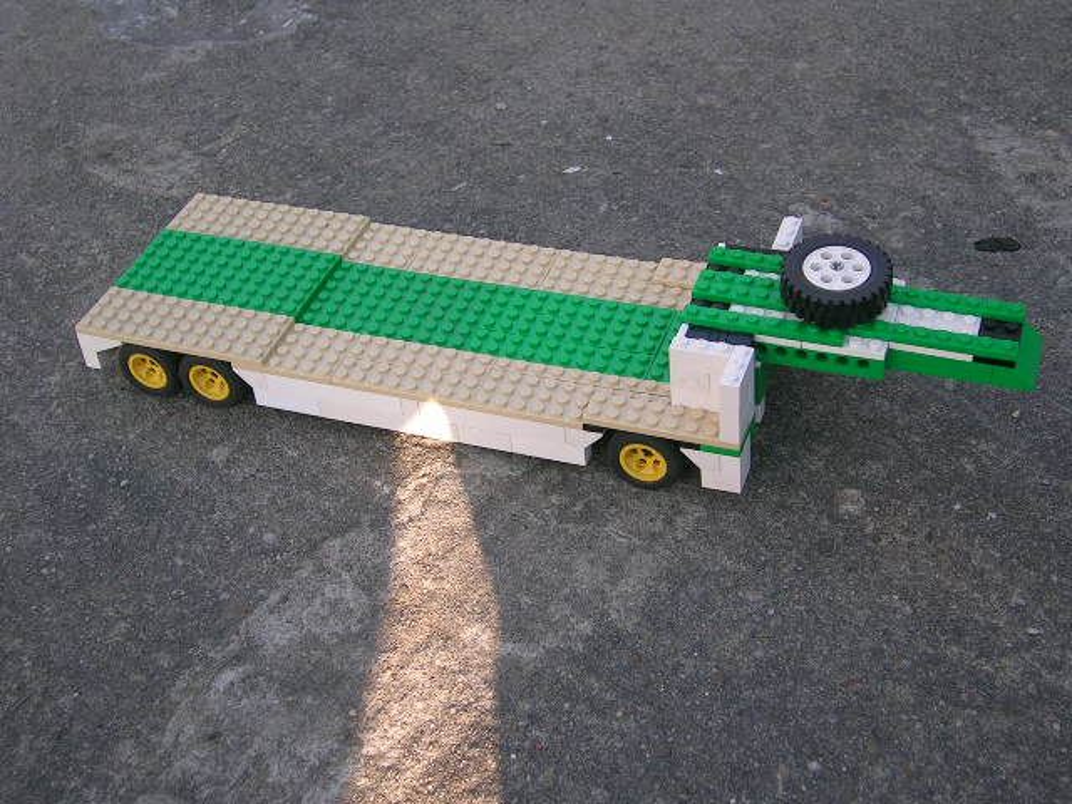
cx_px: 536
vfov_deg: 27.5
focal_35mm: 53
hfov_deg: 36.2
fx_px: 1641
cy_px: 402
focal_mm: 8
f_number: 3.2
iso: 50
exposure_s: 1/195
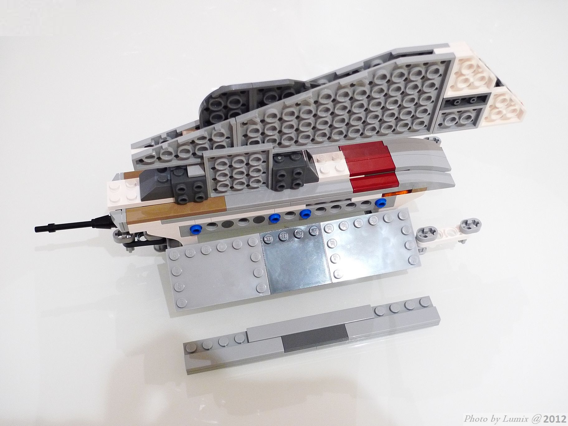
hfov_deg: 50.1
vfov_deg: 38.7
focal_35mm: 37
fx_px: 607
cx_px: 284
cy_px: 213
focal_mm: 7.9
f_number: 2.8
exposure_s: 1/13
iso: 400
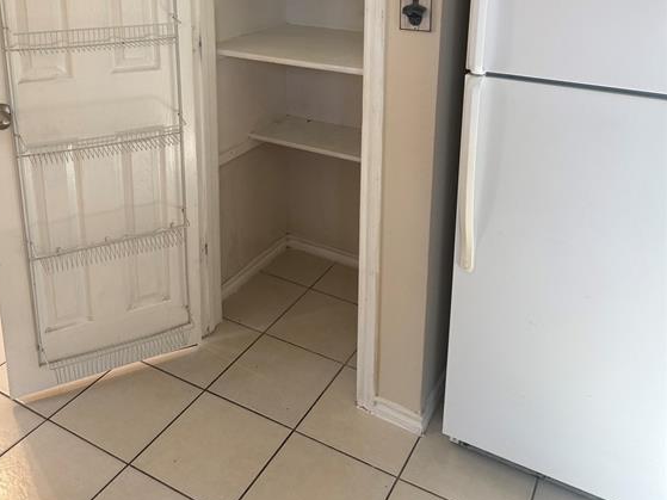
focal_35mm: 33
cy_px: 75
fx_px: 636
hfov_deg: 55.4
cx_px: 325
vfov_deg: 40.5
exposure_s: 1/115
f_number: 1.78
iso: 200
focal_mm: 6.76
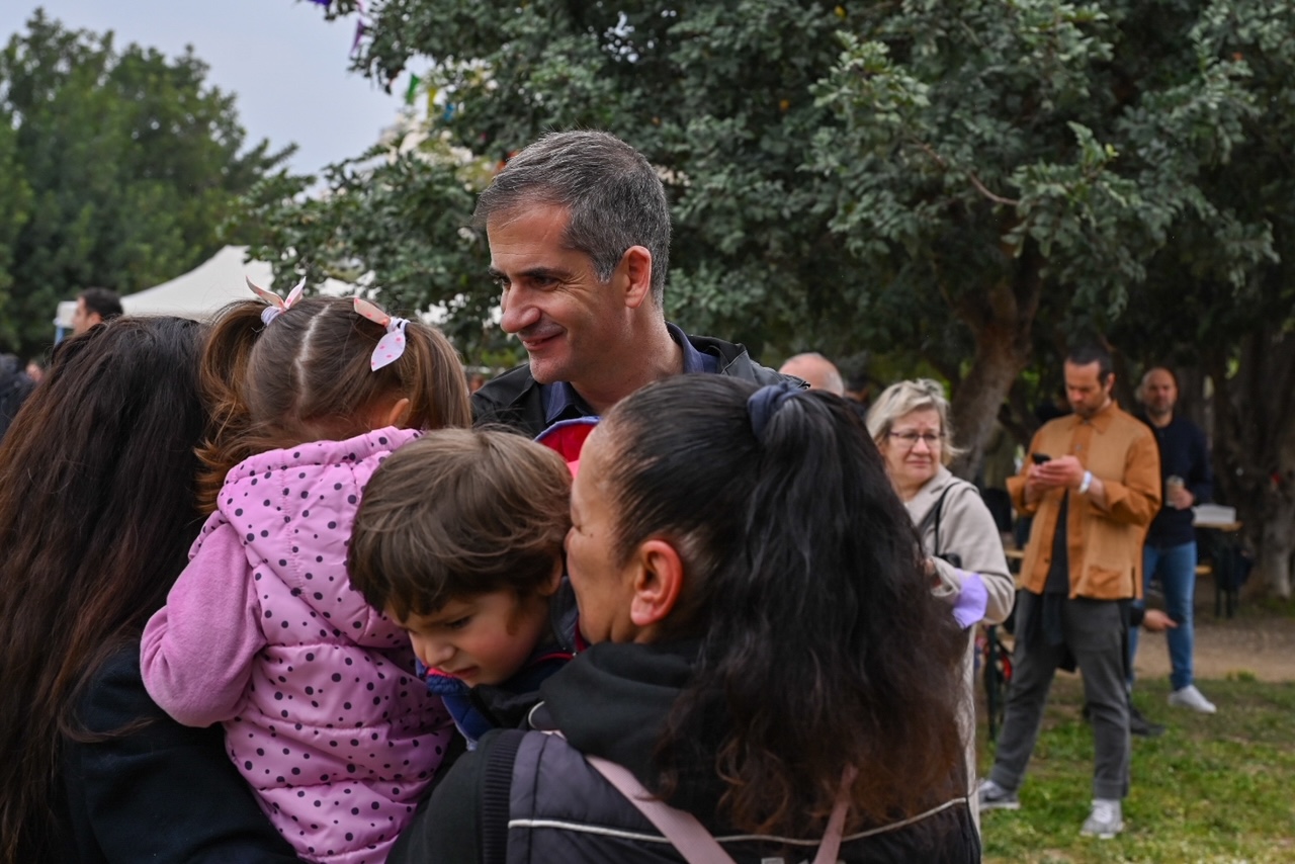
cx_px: 648
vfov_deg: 29.3
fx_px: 1655
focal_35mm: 46
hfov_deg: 42.7
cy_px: 432
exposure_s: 1/1000
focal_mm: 46
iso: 320
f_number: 5.6
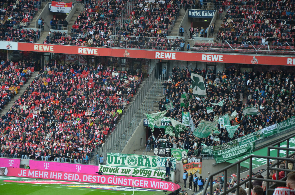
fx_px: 1104
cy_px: 98
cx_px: 148
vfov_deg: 10.1
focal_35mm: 135
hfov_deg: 15.2
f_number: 5.6
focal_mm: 90
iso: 800
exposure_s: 1/250
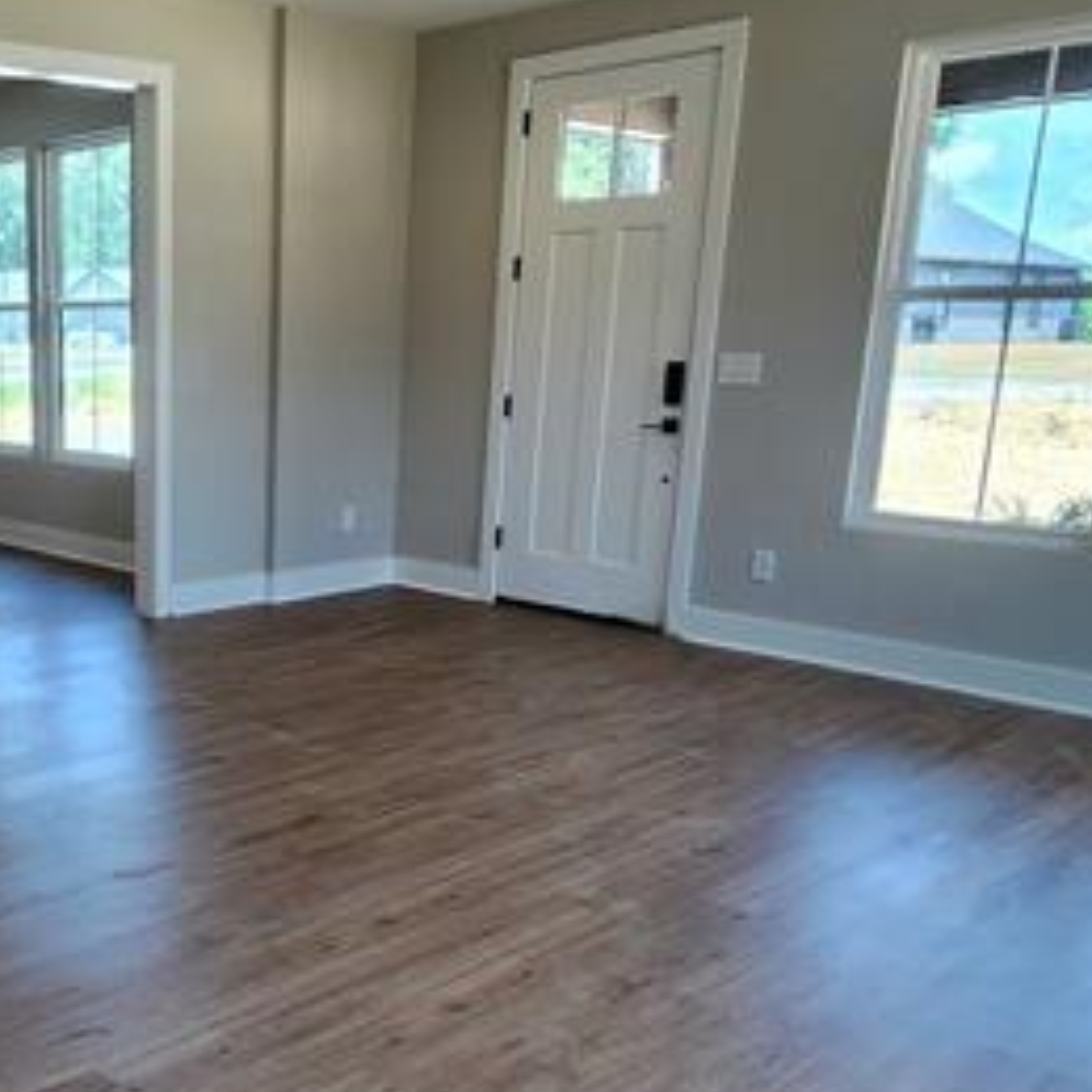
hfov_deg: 44.2
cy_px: 685
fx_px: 1213
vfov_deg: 48.0
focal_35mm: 34
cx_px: 113
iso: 80
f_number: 2.2
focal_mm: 2.2
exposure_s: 1/120
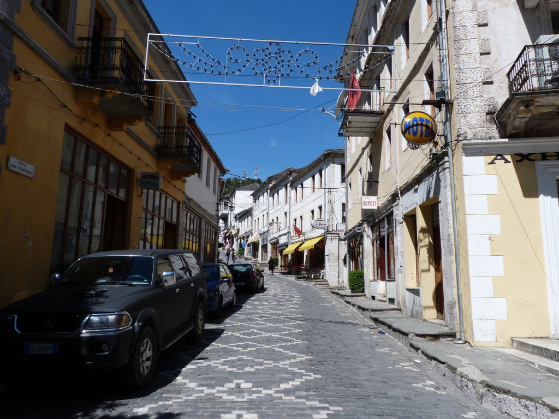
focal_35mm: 25
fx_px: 404
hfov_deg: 69.4
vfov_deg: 54.9
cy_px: 210
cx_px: 280
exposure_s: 1/400
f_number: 5.6
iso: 80
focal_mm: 4.5
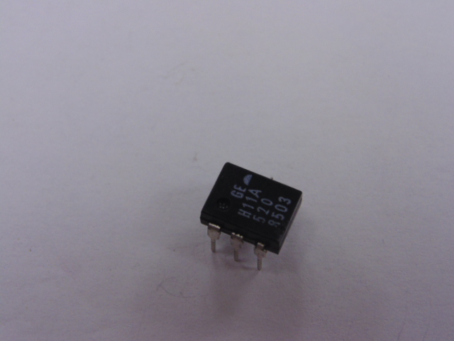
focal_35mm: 79
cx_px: 227
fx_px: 1036
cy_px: 170
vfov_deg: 18.7
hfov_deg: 24.7
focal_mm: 14.1
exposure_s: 1/50
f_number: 4.3
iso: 200
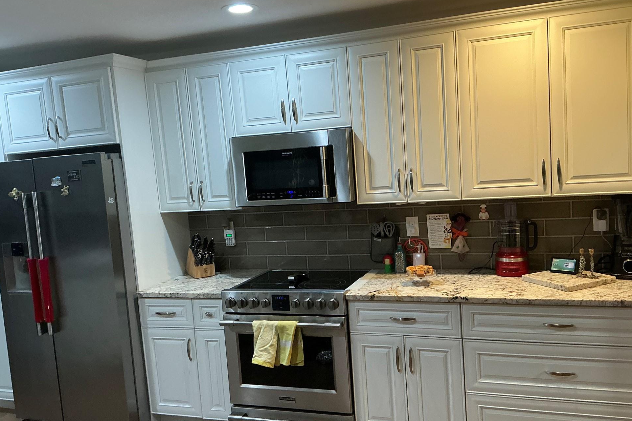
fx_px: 544
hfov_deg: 60.2
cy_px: 221
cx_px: 334
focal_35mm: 31
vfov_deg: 42.3
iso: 125
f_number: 1.8
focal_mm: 3
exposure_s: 1/60
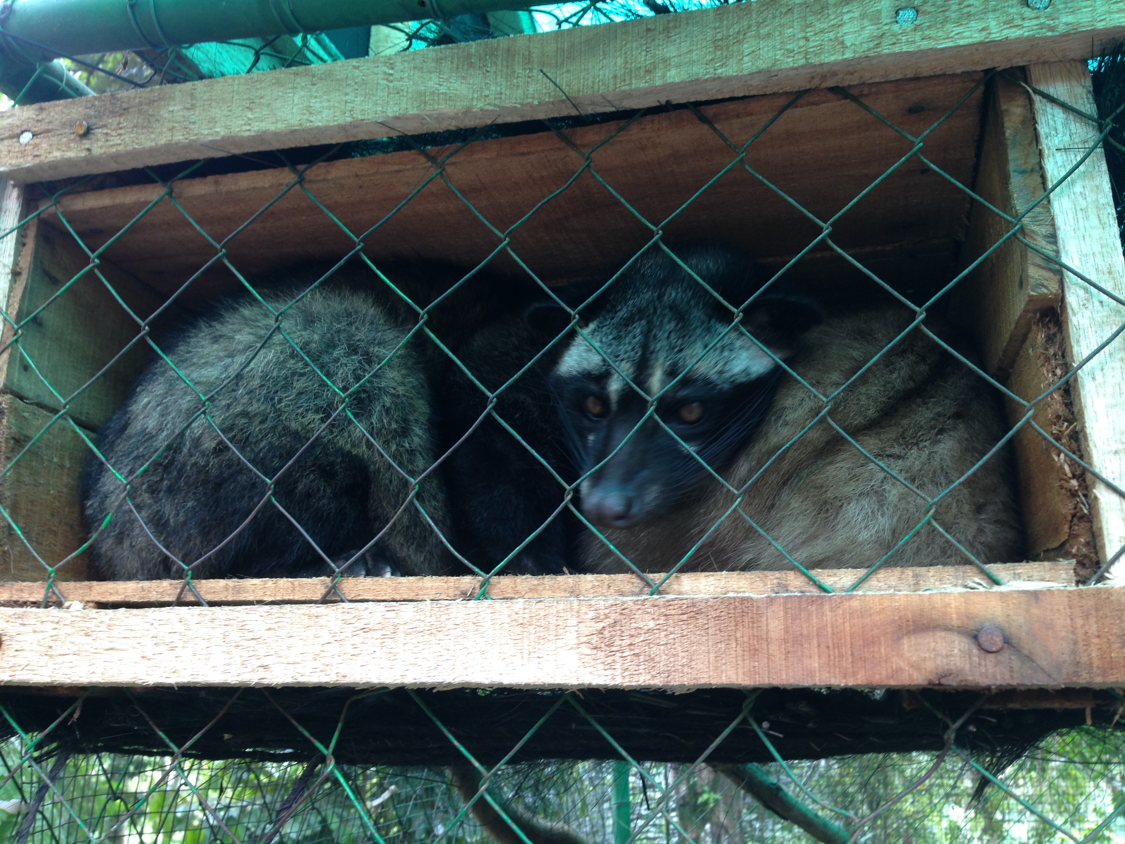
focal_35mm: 33
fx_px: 1072
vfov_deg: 42.9
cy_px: 422
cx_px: 562
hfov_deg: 55.4
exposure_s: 1/30
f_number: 2.4
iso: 50
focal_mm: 4.12
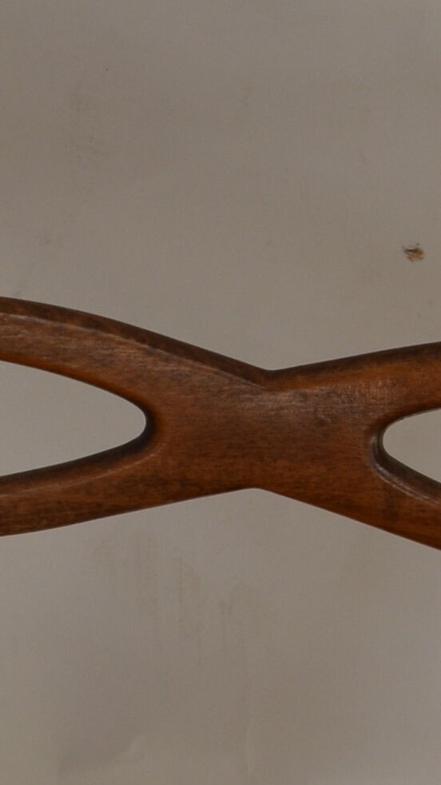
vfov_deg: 11.8
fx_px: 3806
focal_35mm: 183
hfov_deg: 6.6
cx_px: 345
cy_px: 245
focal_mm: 31
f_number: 6.3
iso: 400
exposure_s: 1/160
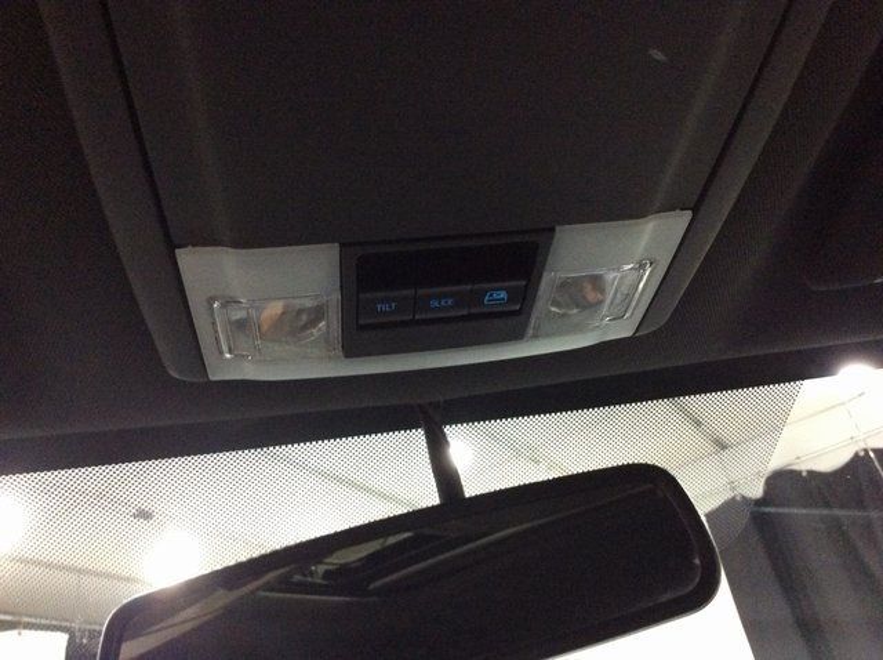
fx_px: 815
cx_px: 442
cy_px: 330
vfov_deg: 44.1
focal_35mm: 32
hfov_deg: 56.9
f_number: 2.4
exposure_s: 1/17
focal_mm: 3.3
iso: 320
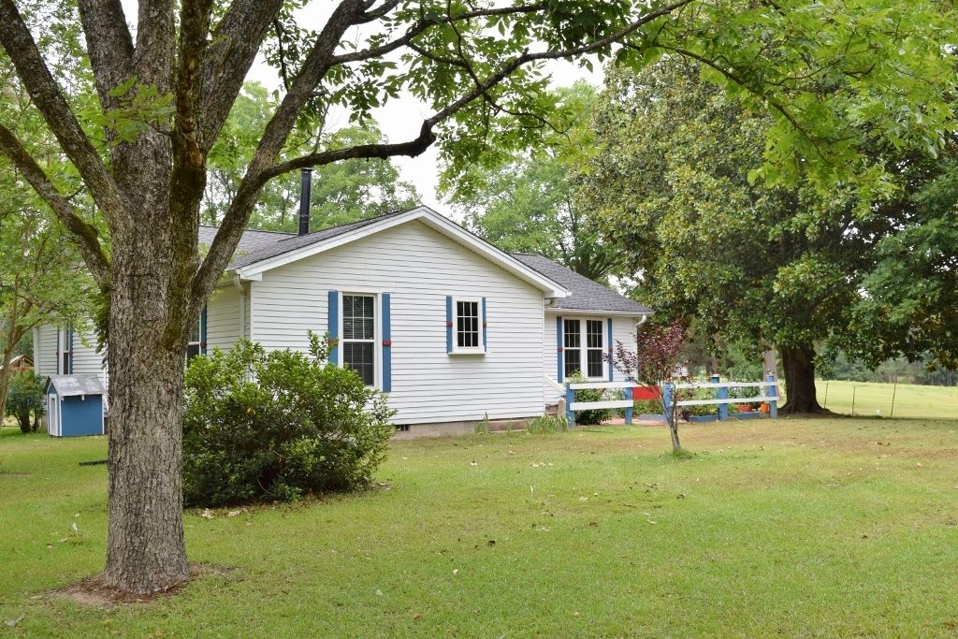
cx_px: 479
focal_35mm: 36
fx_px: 958
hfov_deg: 53.1
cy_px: 320
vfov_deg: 36.9
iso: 360
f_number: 8
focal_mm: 24
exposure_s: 1/250
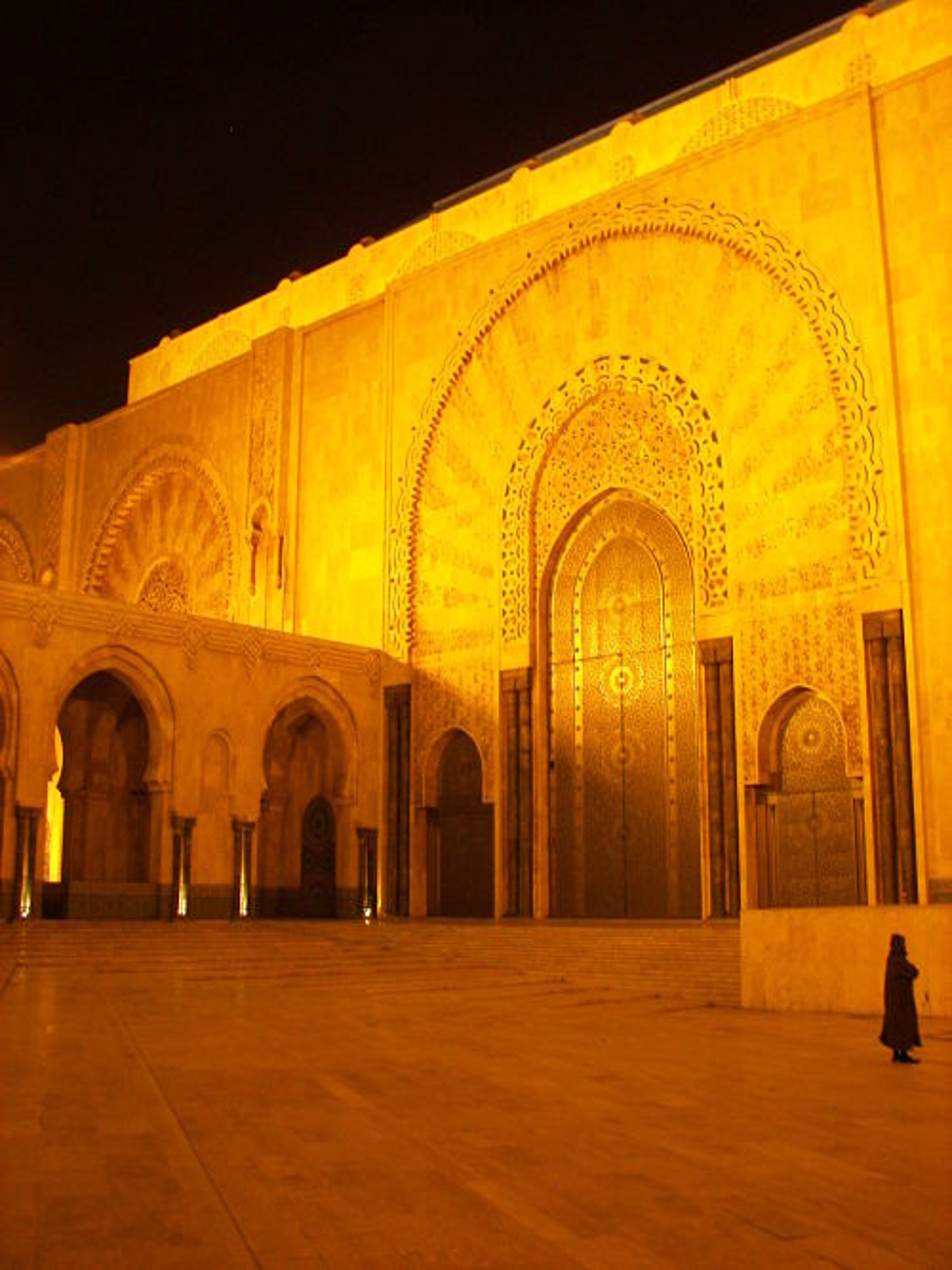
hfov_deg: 39.6
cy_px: 635
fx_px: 1321
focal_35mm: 36
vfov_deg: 51.4
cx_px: 476
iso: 100
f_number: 2.8
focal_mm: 6
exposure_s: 1/4
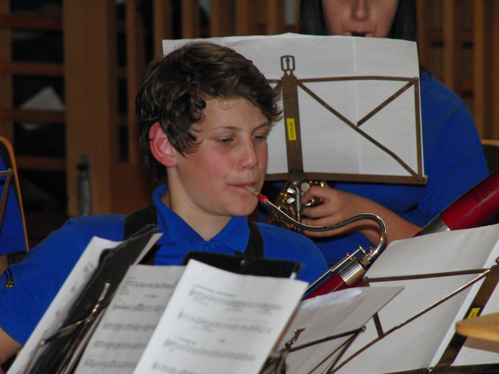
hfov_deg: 5.5
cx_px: 250
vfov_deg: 4.1
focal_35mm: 362
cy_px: 187
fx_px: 5218
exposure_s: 1/60
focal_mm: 73.4
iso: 400
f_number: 4.1
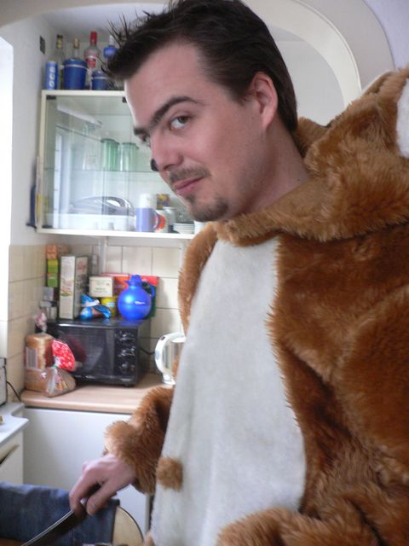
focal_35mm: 35
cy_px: 273
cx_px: 204
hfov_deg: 40.7
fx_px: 551
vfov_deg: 52.6
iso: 200
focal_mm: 5.8
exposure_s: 1/15
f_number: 2.8
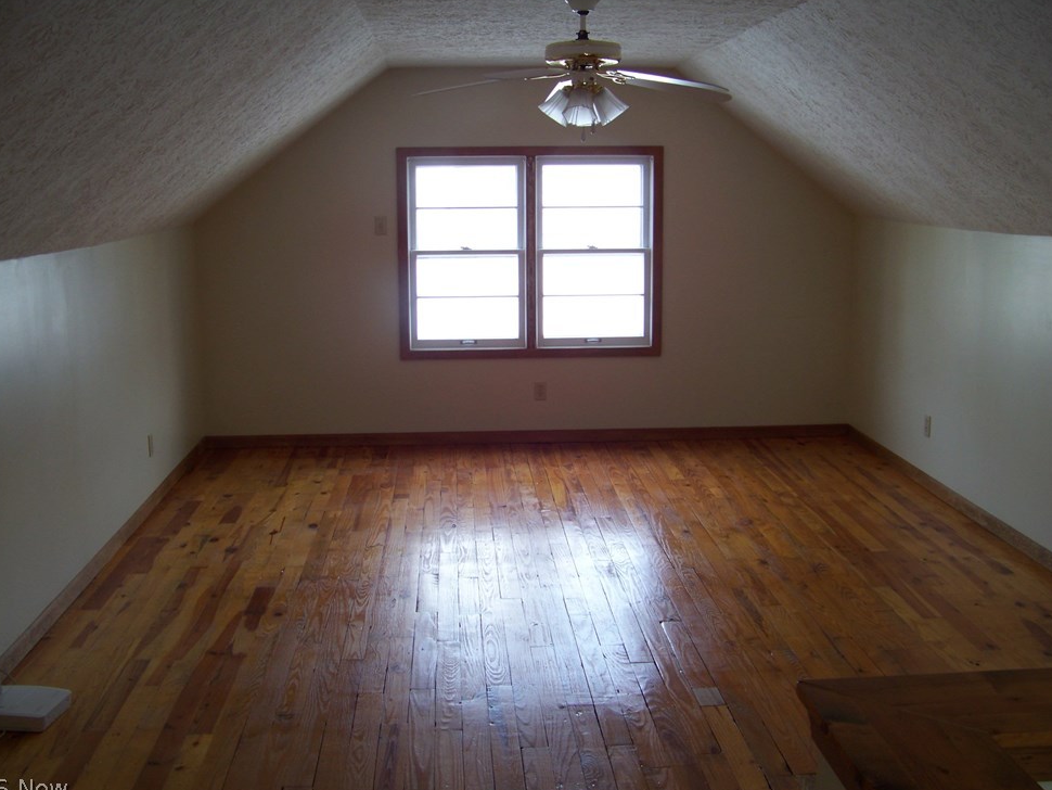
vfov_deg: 37.7
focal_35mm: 38
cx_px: 511
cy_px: 390
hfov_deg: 49.0
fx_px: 1155
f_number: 2.8
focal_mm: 5.85
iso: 71
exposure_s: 1/60
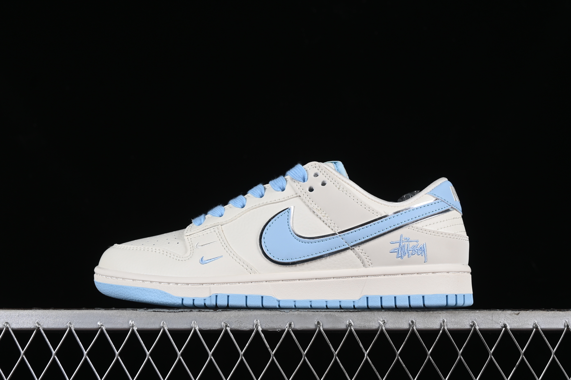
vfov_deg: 18.2
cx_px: 286
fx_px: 1189
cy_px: 190
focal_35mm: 75
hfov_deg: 27.0
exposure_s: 1/100
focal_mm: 50
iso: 160
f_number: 8
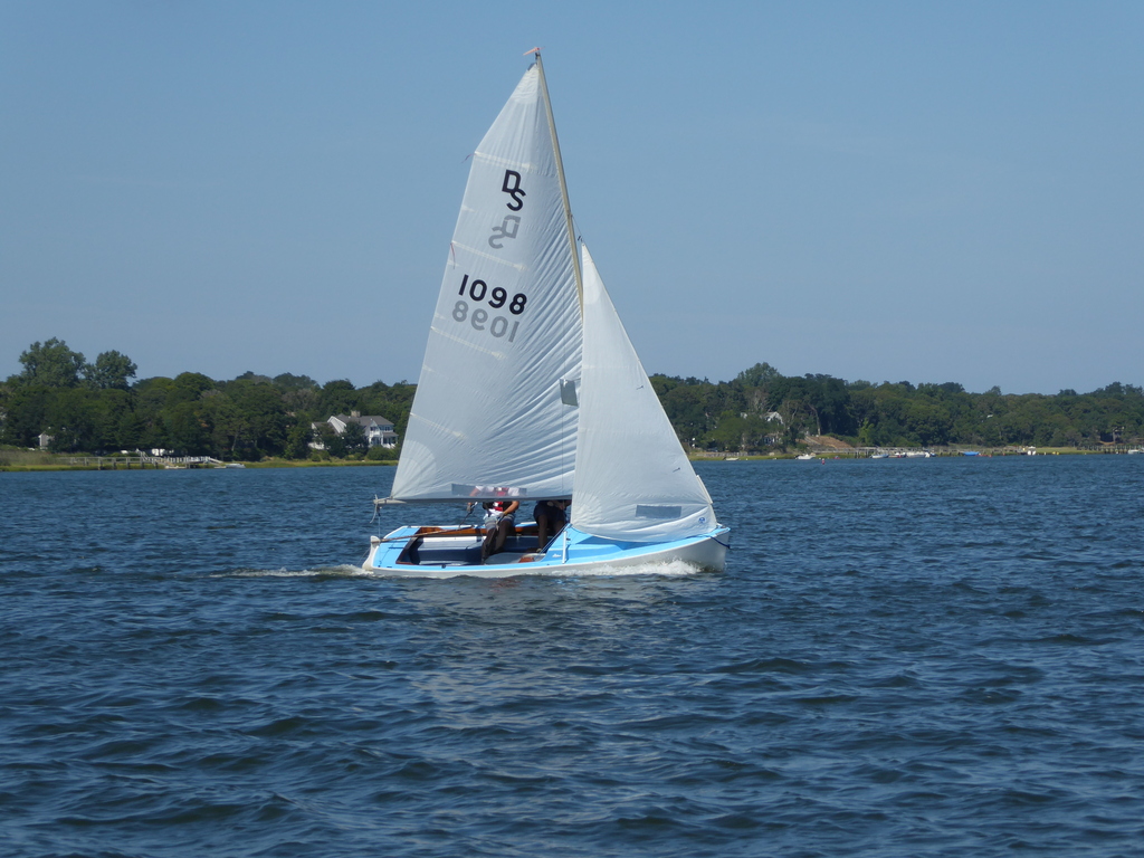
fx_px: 4957
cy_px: 429
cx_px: 572
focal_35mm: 150
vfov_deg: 9.9
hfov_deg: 13.2
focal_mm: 24.2
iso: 80
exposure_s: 1/640
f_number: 5.3
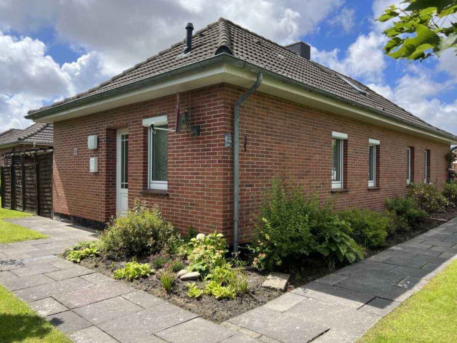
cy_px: 172
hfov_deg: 67.3
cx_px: 228
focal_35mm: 26
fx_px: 343
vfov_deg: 53.1
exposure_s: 1/2299
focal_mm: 5.7
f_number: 1.5
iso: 50
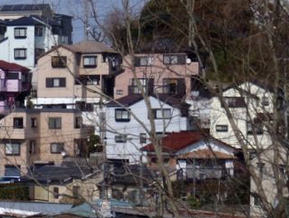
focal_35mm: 179
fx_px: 1496
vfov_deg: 8.3
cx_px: -55
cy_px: 77
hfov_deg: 10.8
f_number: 16
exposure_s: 1/160
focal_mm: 13.09
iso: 125
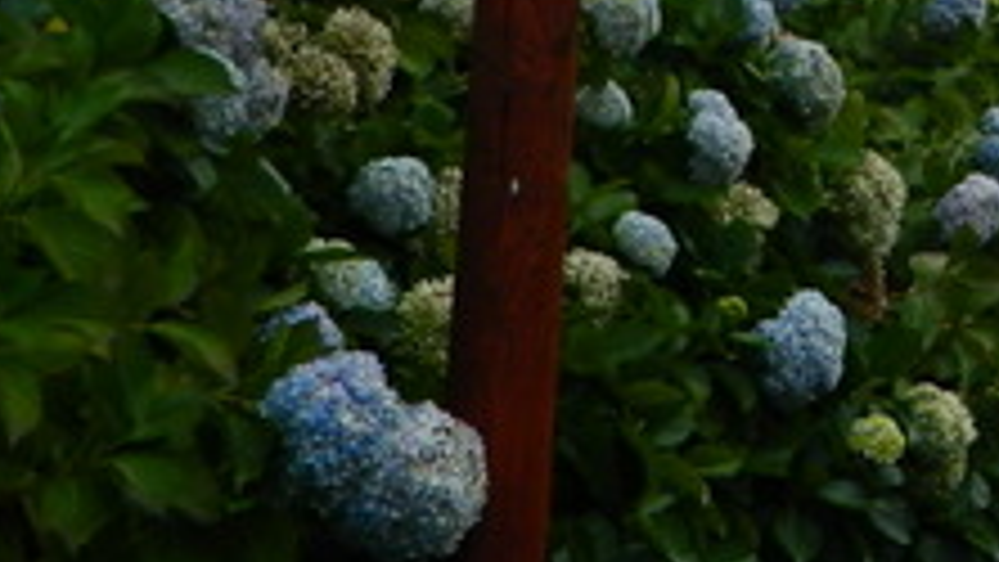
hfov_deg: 17.4
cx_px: 1512
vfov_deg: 10.4
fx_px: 2915
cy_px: -445
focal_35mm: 110
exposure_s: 1/500
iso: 80
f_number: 3.2
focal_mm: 5.1
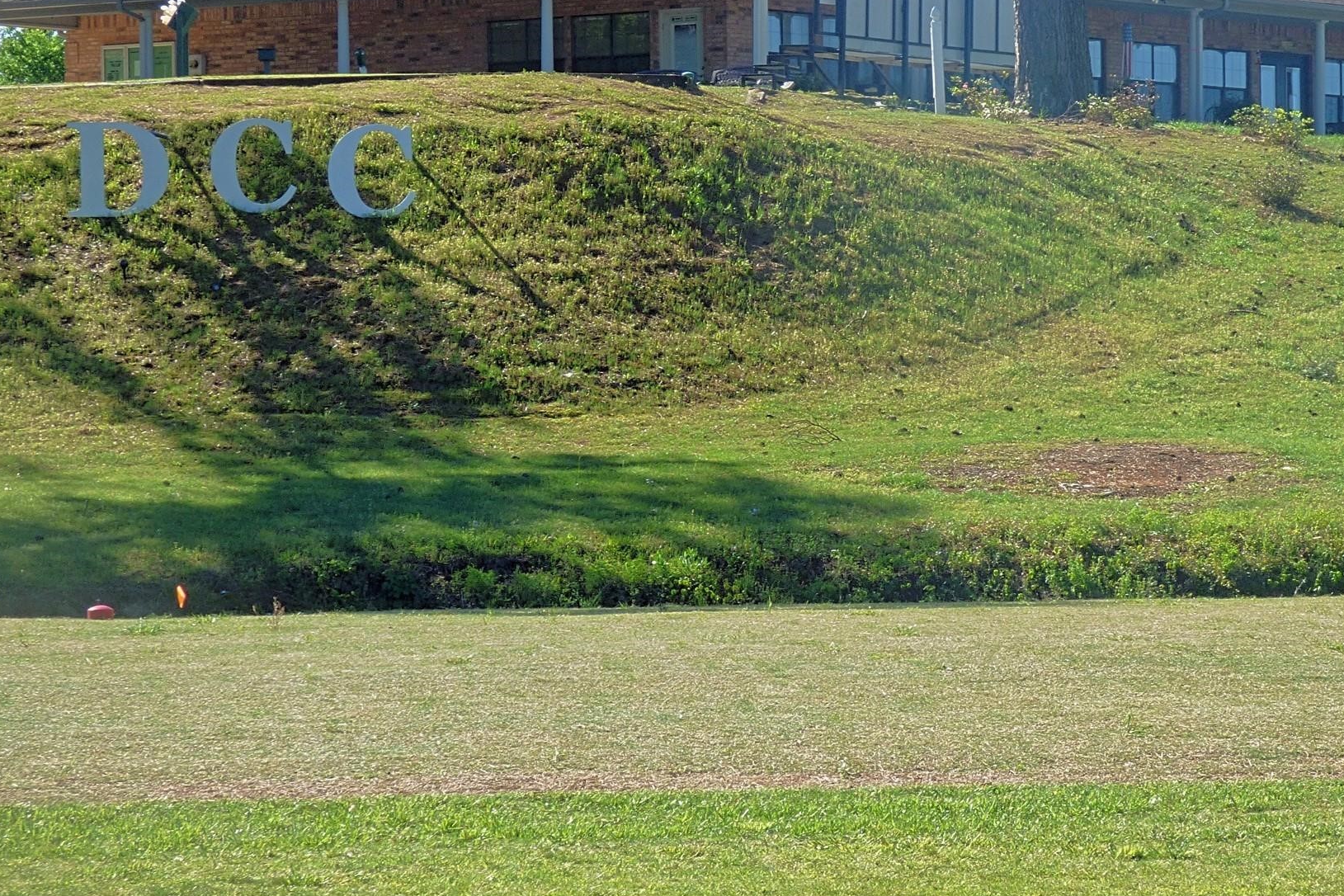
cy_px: 297
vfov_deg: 9.0
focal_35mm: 153
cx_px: 828
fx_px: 5712
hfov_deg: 13.4
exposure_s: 1/320
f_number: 5.1
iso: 100
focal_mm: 20.96
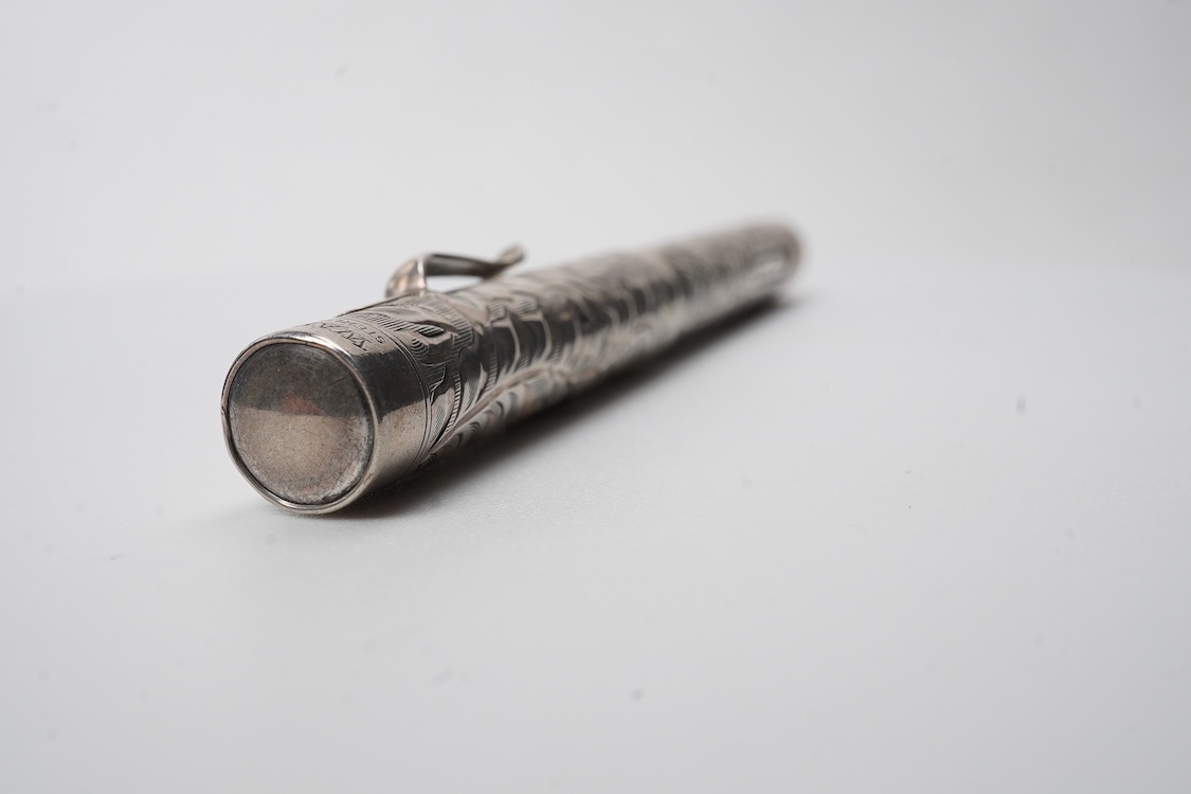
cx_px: 596
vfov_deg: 29.9
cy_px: 397
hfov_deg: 43.6
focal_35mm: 45
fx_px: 1489
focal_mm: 30
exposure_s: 1/100
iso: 400
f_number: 22
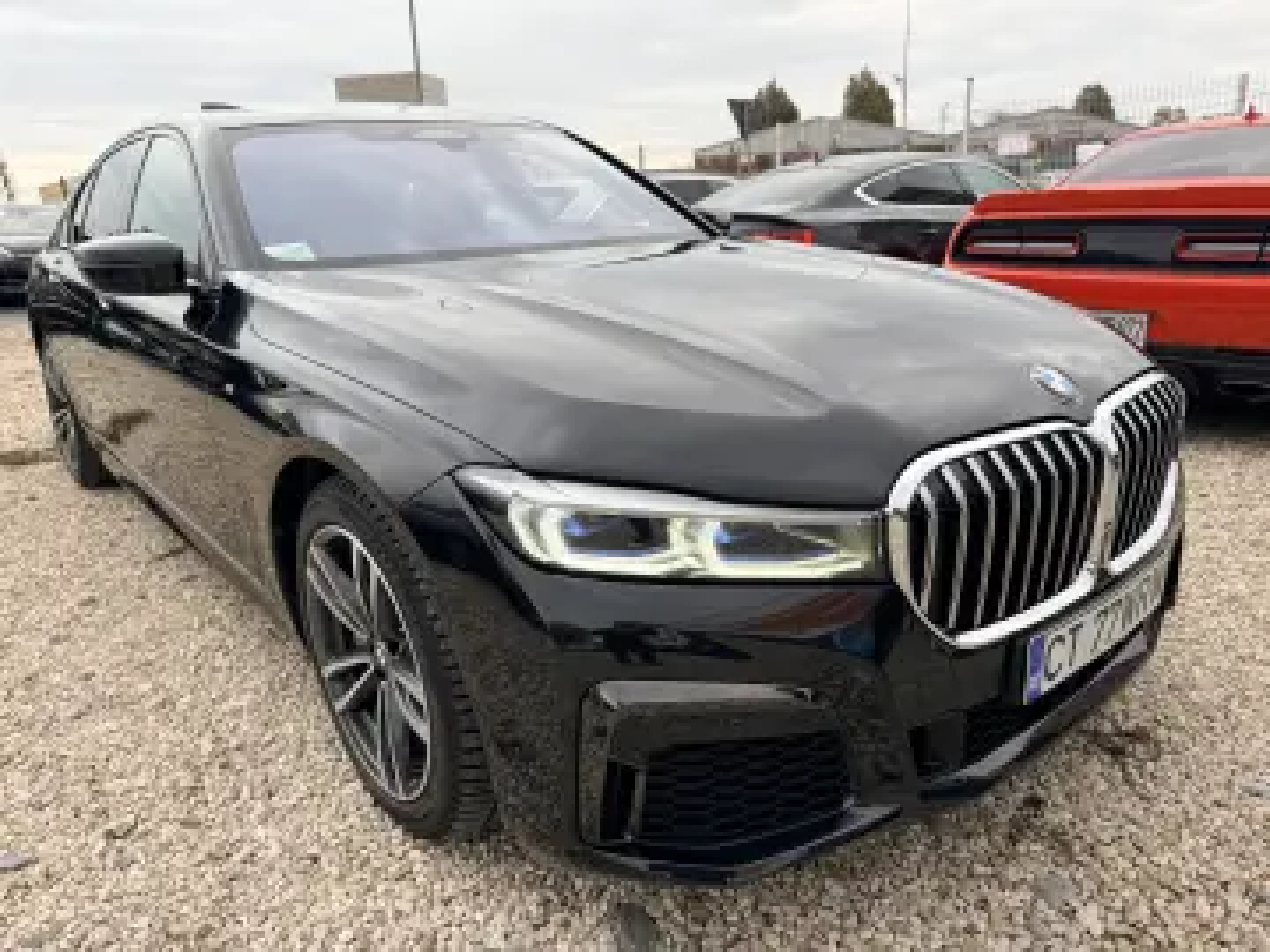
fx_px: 881
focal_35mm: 24
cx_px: 635
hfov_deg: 71.6
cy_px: 476
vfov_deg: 56.8
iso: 160
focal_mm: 6.76
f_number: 1.78
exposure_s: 1/488
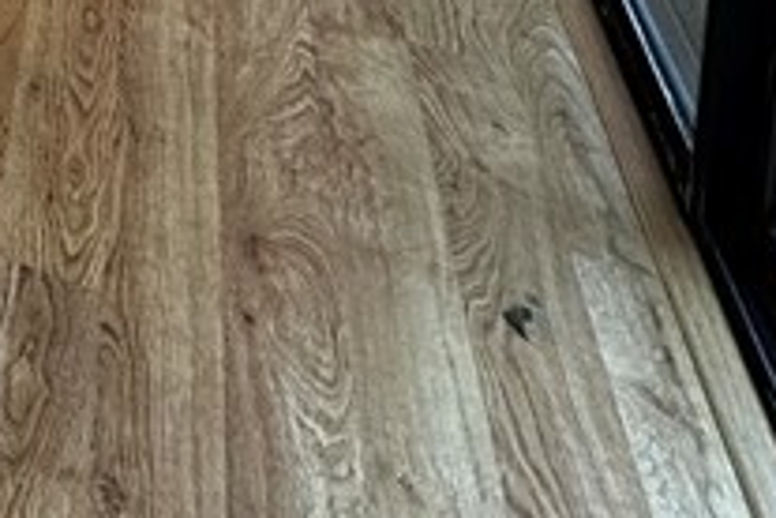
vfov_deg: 13.1
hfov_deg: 18.6
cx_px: -765
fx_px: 1552
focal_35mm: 72
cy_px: -796
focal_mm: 2.22
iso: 160
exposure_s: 1/120
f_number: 2.2
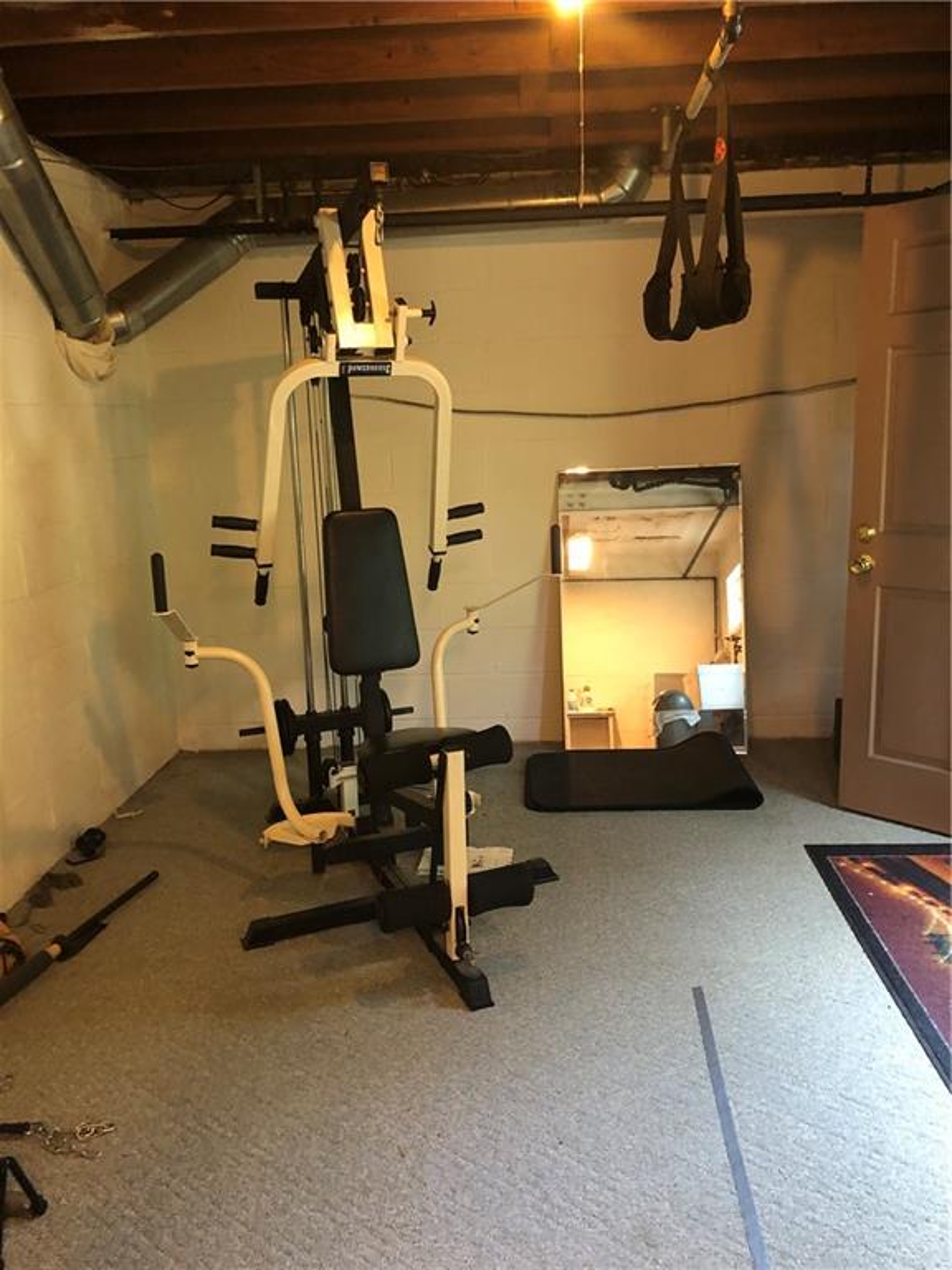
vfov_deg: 63.4
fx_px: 1027
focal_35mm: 28
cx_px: 476
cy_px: 635
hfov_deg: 49.7
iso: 100
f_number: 1.8
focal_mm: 3.99
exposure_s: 1/12
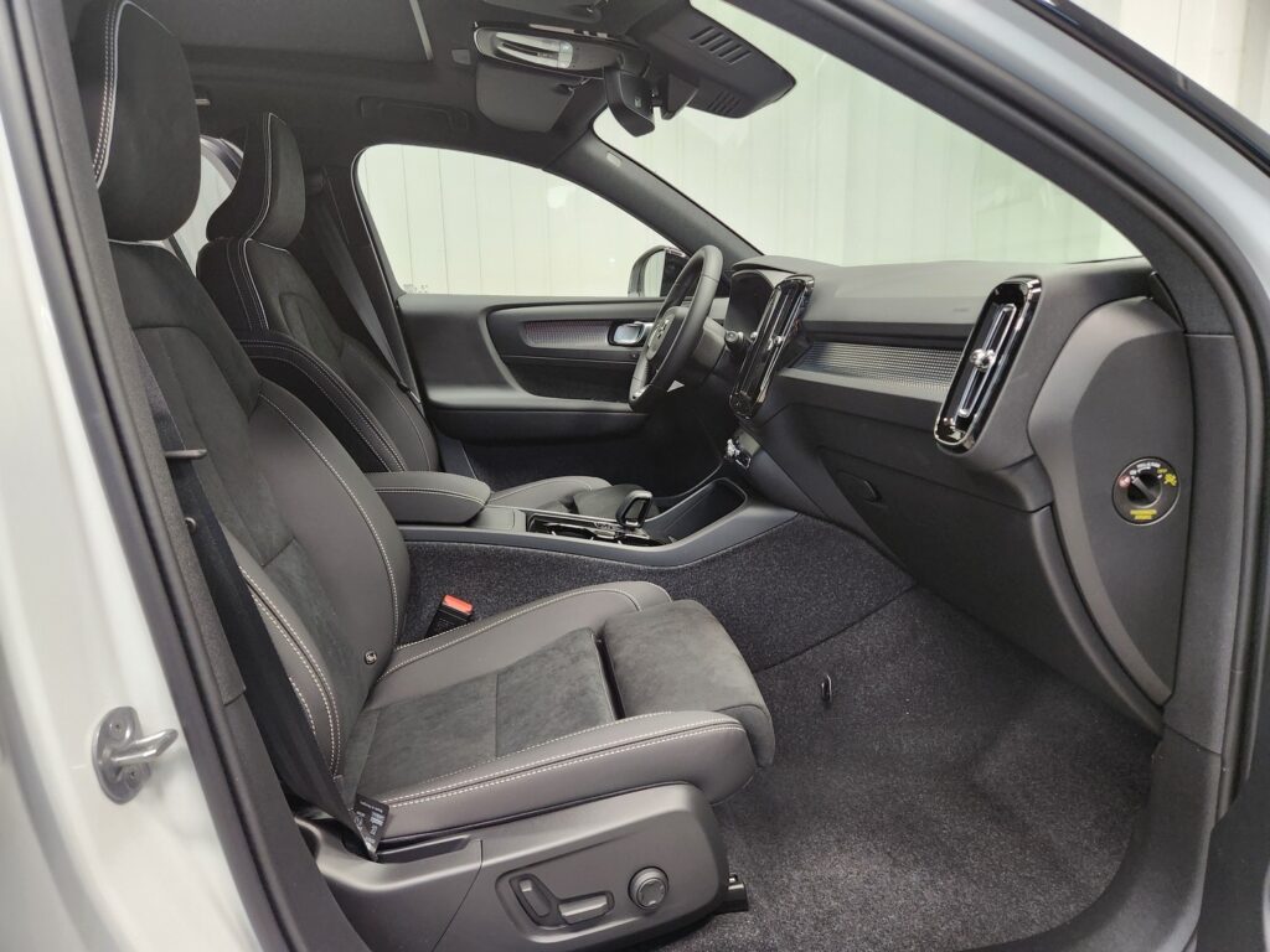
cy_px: 476
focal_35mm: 23
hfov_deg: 73.9
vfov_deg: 58.9
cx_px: 635
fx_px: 844
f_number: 1.8
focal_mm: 5.4
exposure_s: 1/100
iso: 500
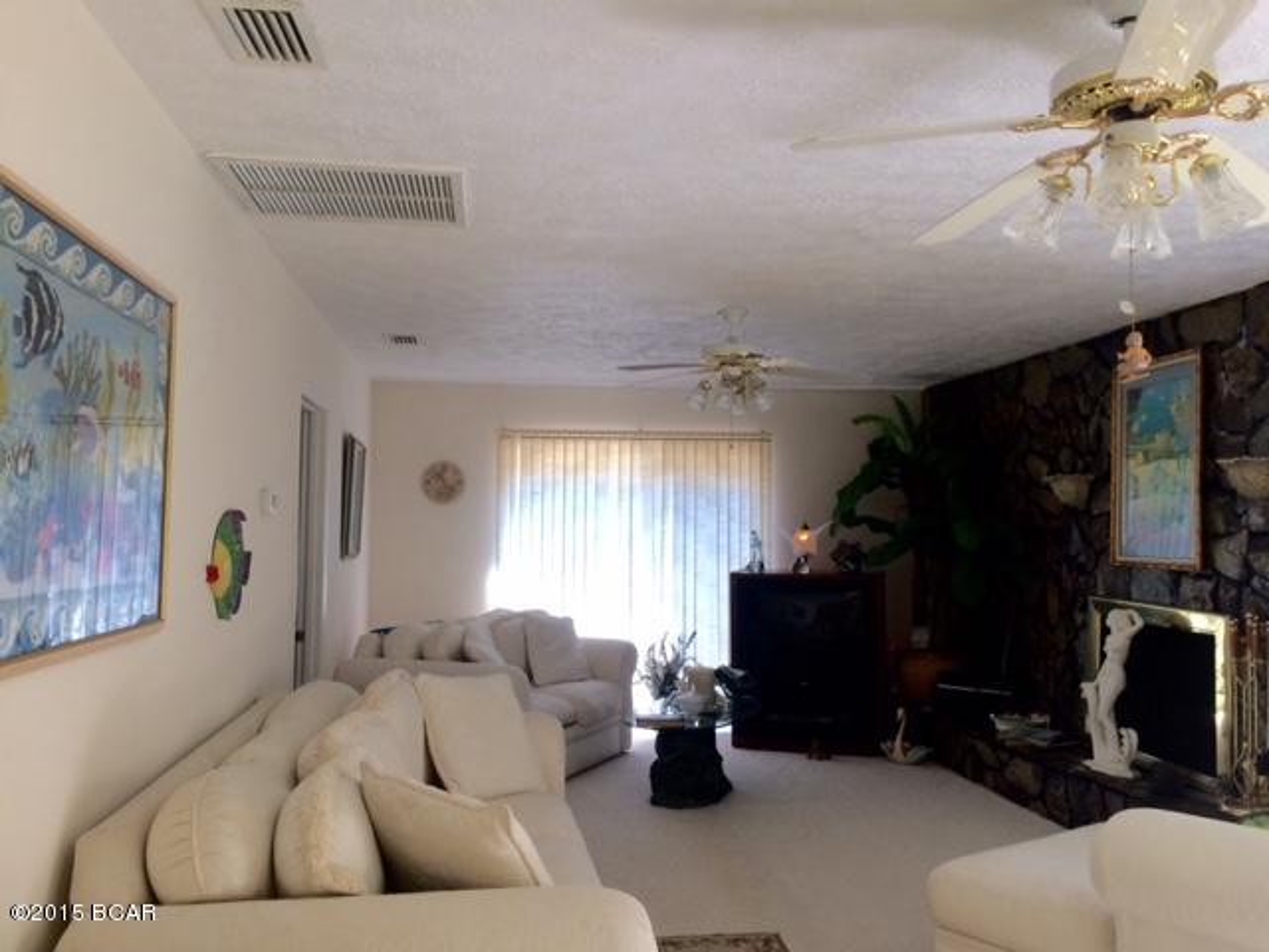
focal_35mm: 29
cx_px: 634
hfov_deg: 61.7
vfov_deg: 48.2
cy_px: 476
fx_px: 1063
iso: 40
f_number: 2.2
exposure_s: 1/30
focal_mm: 4.15
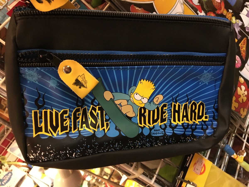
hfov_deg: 61.7
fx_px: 209
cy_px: 94
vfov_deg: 48.2
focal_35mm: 29
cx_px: 124
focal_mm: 4.15
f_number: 2.2
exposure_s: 1/15
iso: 250
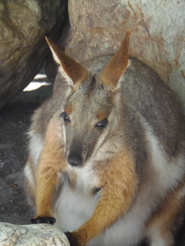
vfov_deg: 7.1
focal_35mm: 279
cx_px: 92
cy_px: 123
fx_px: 1988
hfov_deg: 5.3
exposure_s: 1/60
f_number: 5.2
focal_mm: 51.7
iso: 400
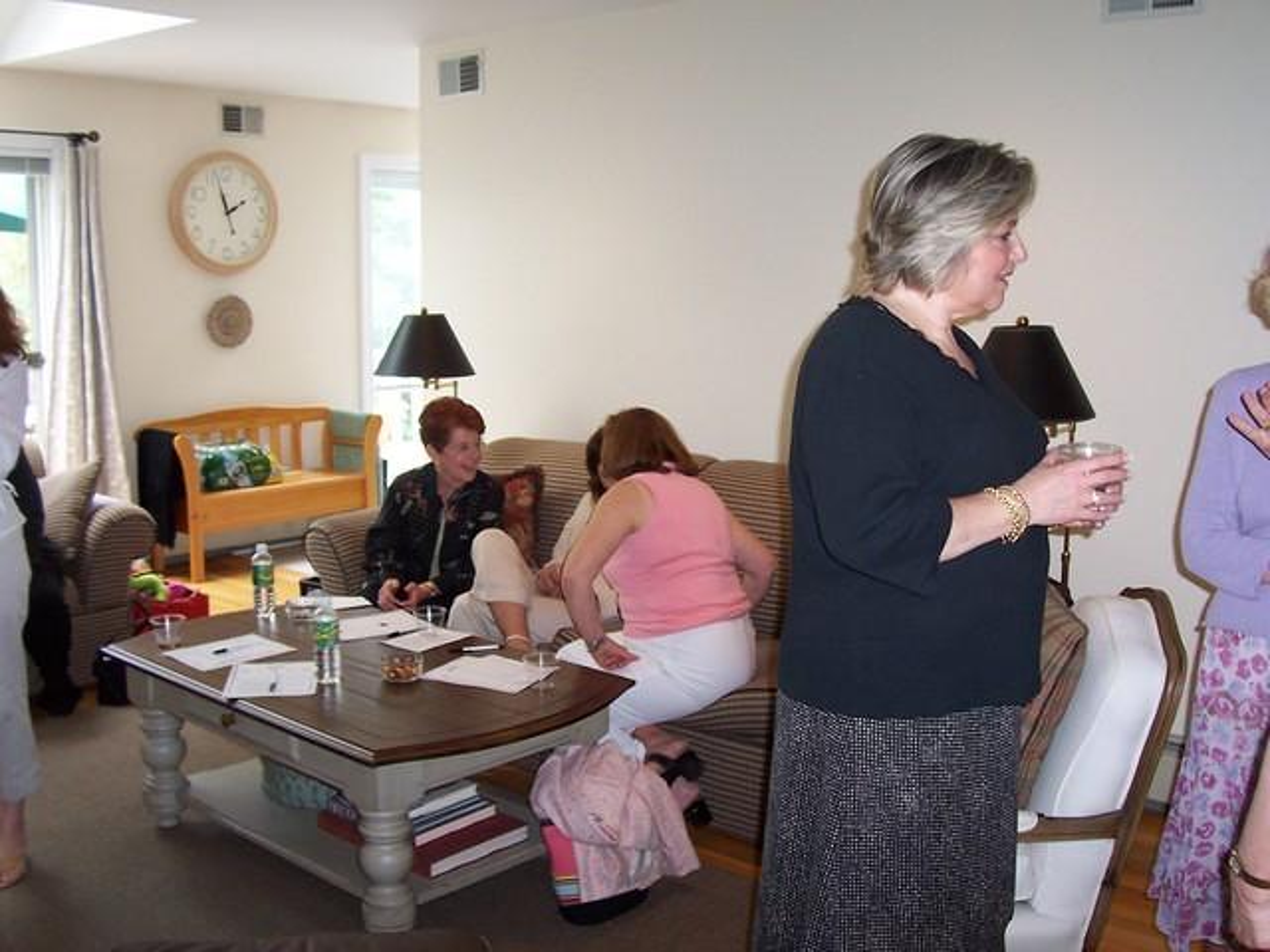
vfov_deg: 38.7
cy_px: 476
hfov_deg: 50.1
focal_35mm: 37
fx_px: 1357
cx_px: 635
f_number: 2.8
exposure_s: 1/60
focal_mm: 5.6
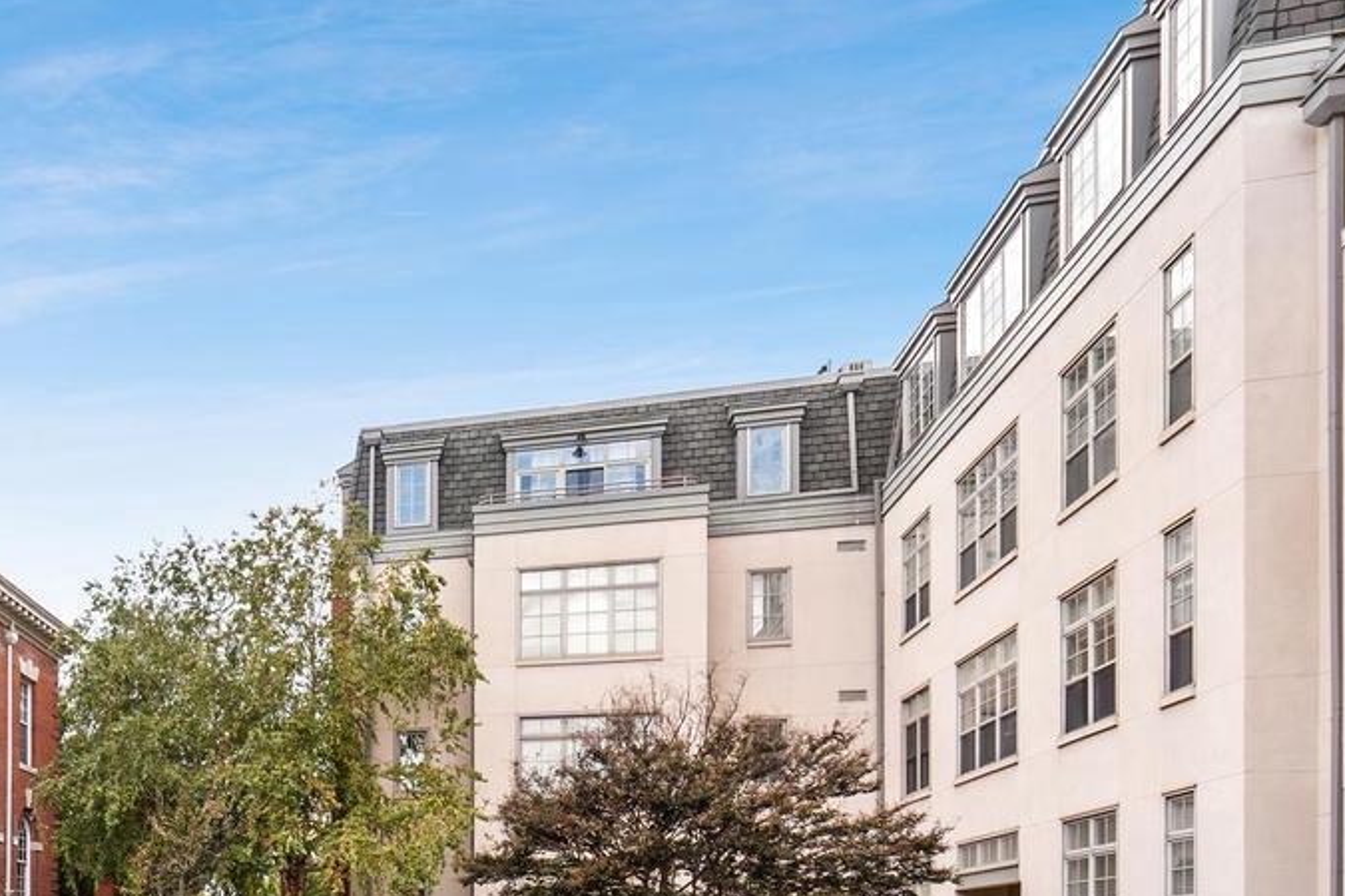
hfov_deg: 48.3
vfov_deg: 36.1
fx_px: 1195
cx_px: -2
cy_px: 940
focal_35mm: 32
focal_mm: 10
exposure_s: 1/100
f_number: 8
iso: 400
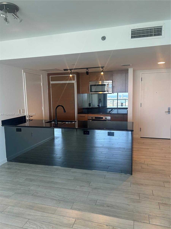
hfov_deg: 53.1
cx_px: 86
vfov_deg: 67.3
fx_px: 171
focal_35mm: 26
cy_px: 114
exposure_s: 1/120
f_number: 1.5
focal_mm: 5.7
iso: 100
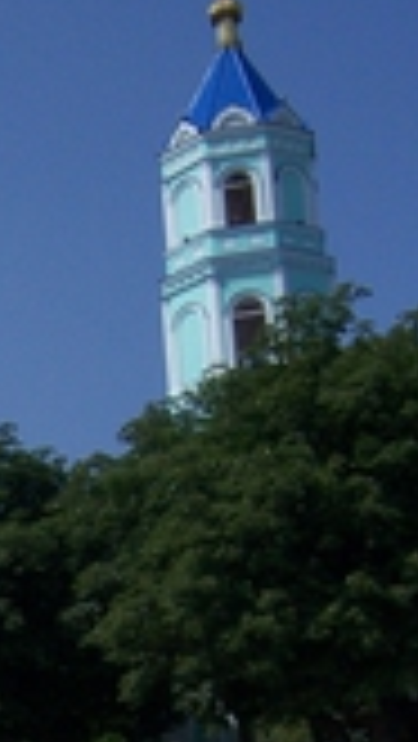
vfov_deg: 20.3
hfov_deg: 11.9
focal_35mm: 98
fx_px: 1928
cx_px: -198
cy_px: 908
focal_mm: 5.5
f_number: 5.6
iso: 80
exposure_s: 1/1000
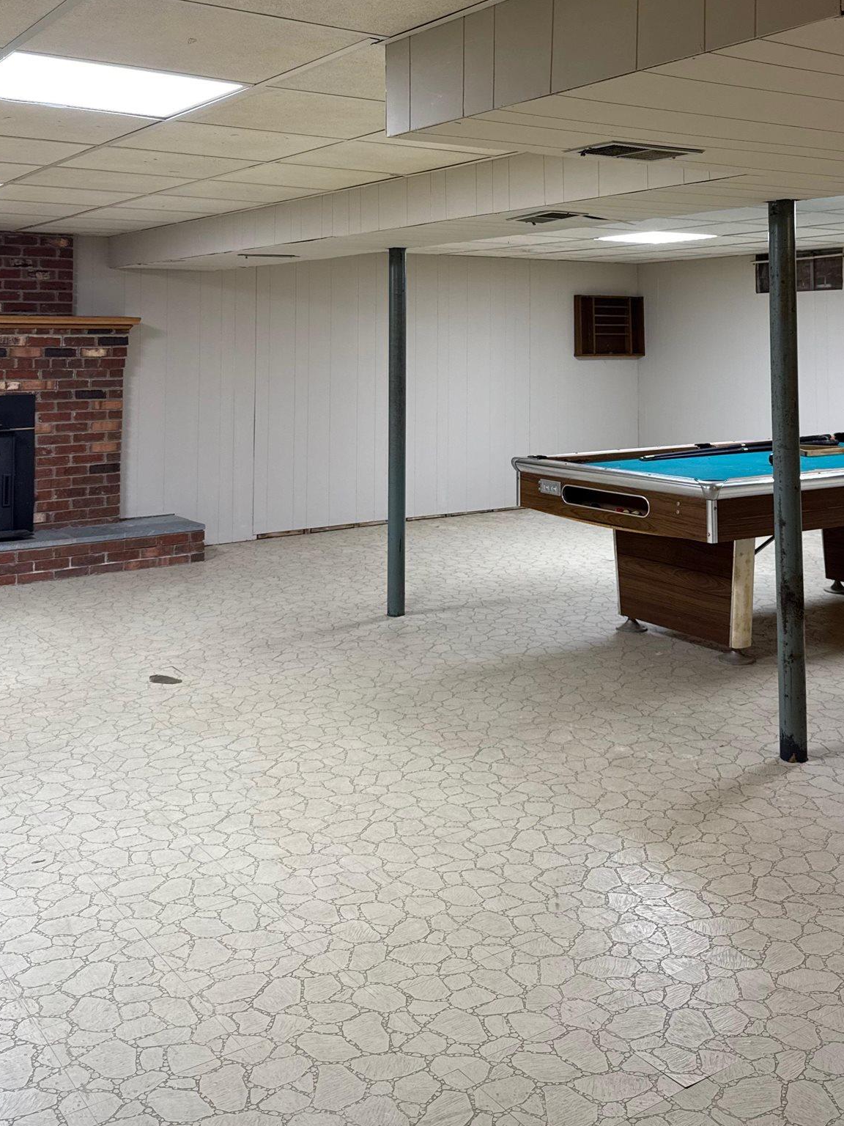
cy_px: 301
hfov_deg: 39.5
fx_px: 1170
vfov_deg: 49.6
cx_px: 507
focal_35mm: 36
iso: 100
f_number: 1.78
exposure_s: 1/60
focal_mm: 6.76
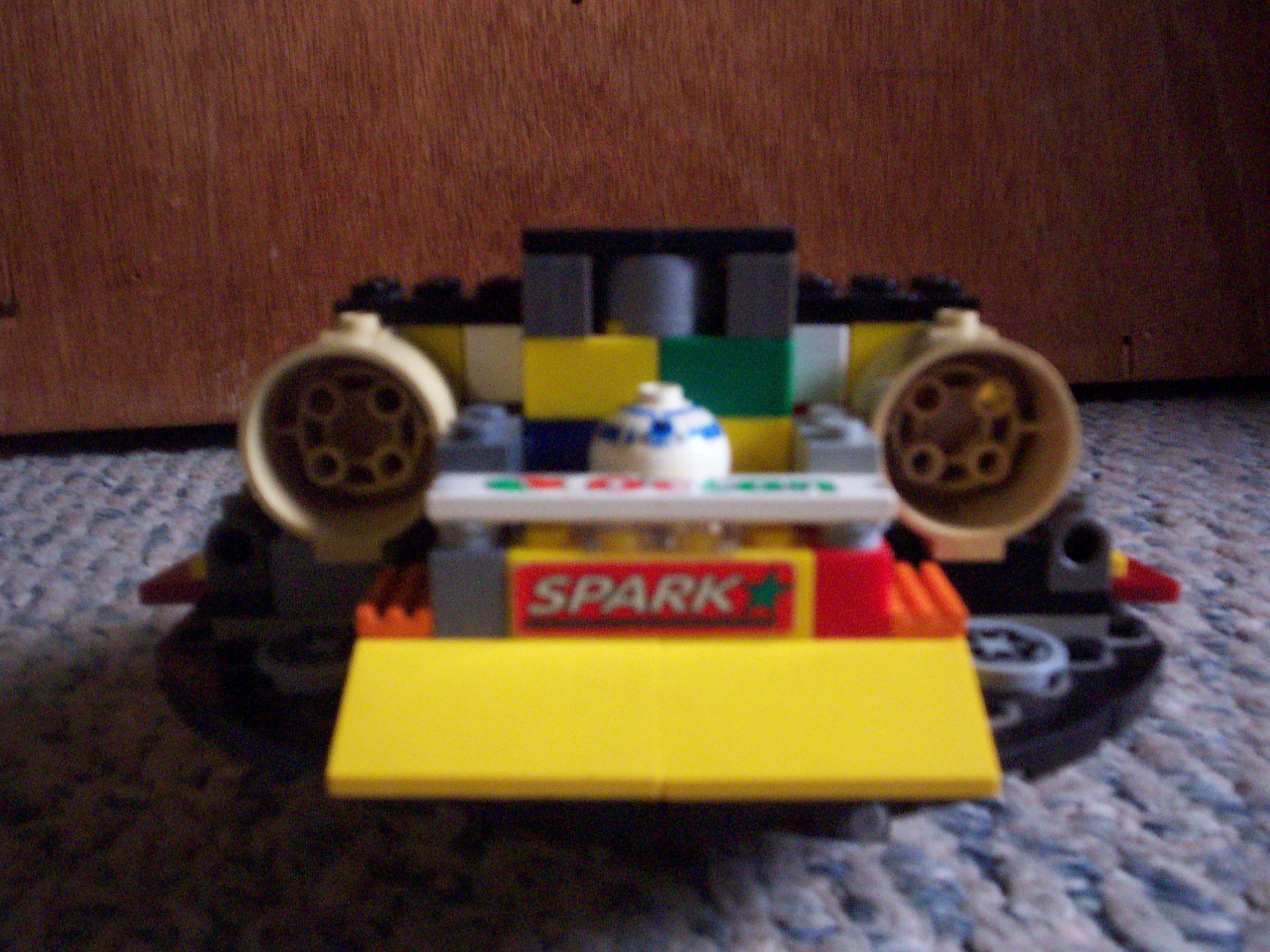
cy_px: 476
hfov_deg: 51.4
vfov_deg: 39.7
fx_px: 1321
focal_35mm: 36
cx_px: 635
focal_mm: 5.9
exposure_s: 1/8
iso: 400
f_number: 4.5
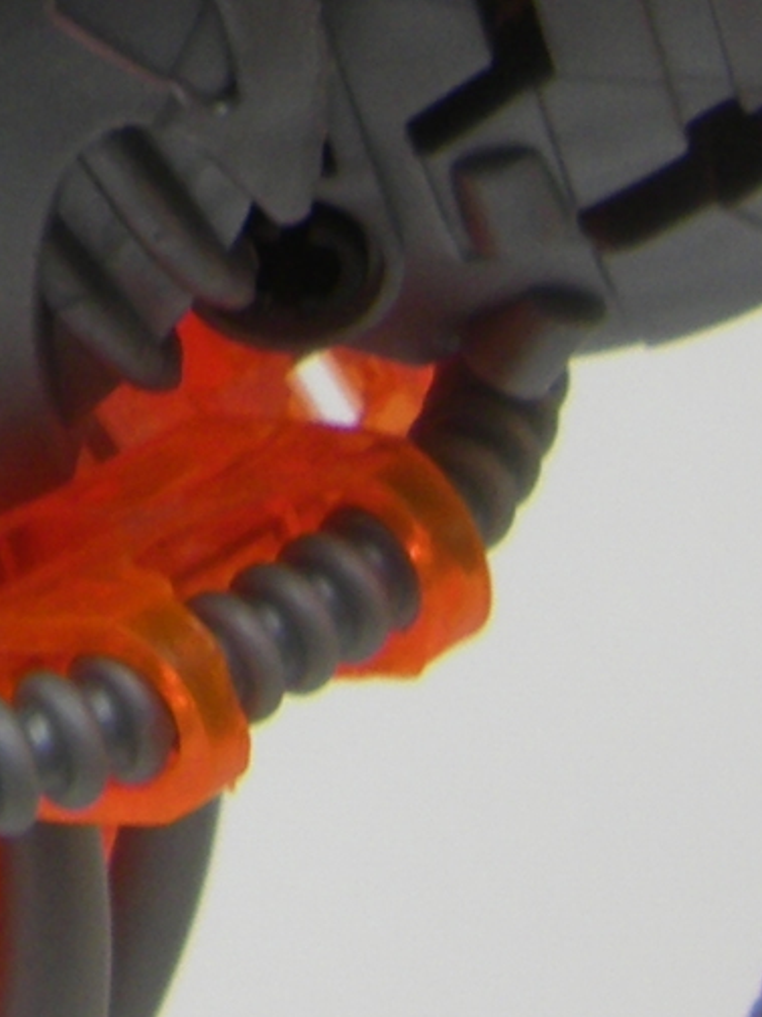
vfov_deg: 9.7
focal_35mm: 196
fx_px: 5755
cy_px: -596
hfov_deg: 7.5
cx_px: -293
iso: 64
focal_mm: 6.3
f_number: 3.5
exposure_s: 1/60
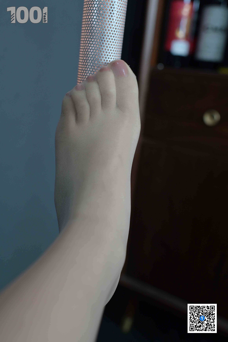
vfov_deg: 54.4
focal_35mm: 35
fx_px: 332
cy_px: 171
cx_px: 114
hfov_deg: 37.9
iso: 800
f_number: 4
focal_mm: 35
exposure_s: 1/160
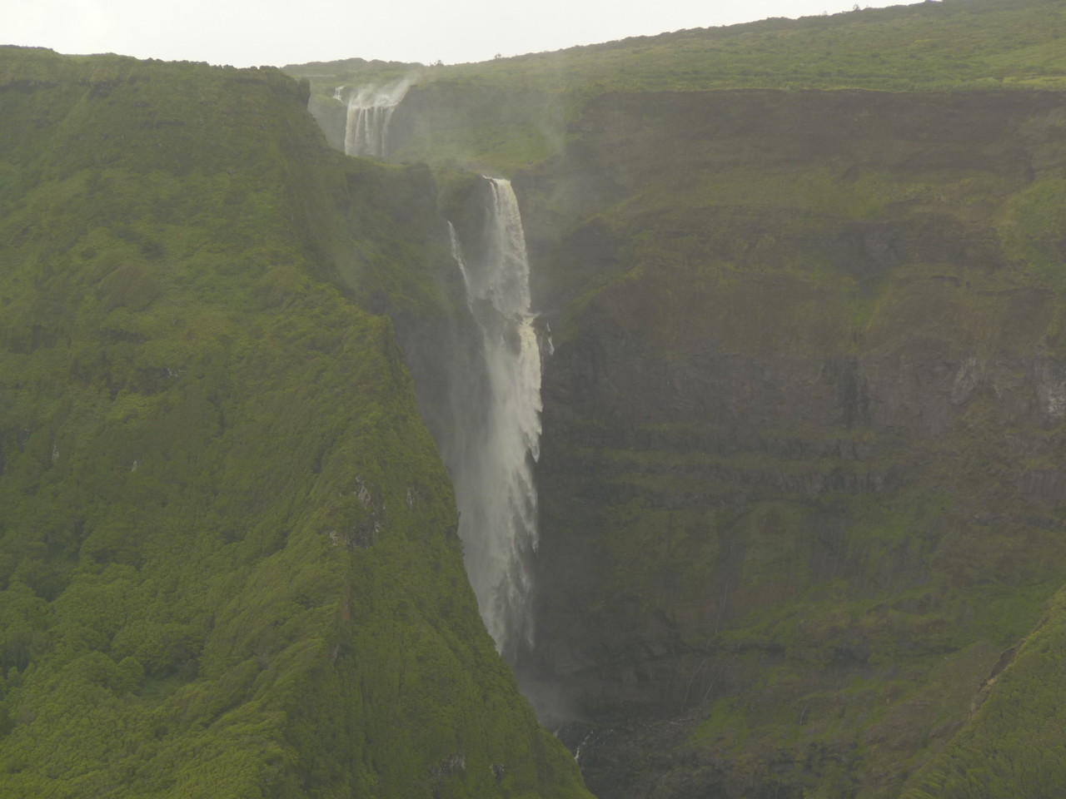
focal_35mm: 278
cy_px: 400
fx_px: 8561
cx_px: 533
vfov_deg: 5.3
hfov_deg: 7.1
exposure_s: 1/250
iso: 80
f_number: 5.6
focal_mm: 49.3
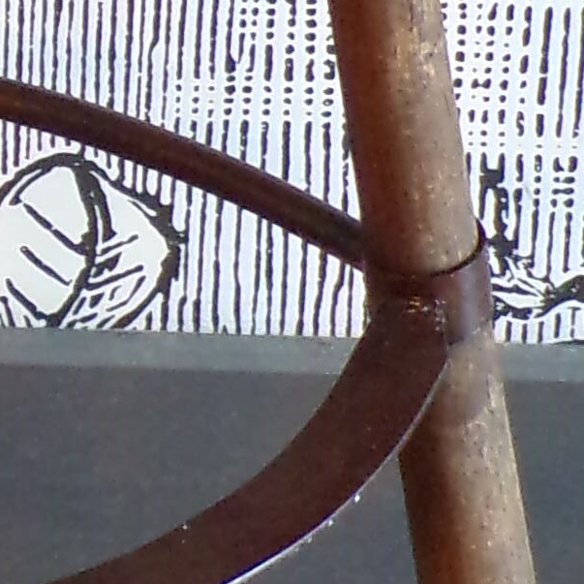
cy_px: -76
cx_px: -134
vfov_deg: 8.0
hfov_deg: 8.0
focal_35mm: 216
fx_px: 4123
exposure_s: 1/17
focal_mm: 5.8
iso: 352
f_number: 3.2
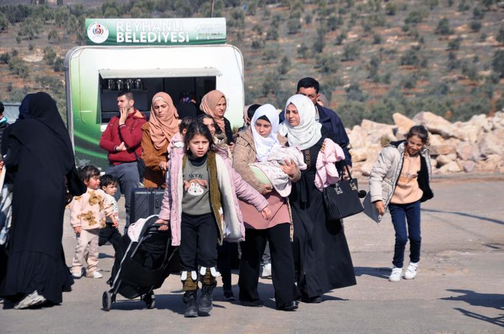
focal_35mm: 158
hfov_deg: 13.1
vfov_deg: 8.7
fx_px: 2202
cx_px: 252
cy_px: 167
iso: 400
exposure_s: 1/1250
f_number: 9
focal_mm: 105
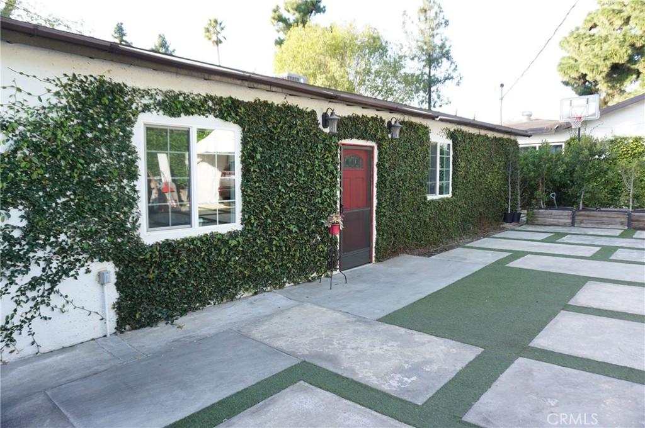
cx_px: 322
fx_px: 429
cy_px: 214
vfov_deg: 53.0
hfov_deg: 73.8
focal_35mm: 24
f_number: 4
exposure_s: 1/60
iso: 100
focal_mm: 16
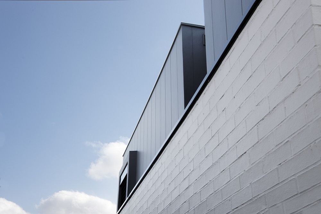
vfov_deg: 29.2
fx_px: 410
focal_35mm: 46
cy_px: 107
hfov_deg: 42.8
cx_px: 160
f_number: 13
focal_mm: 46
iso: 200
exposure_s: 1/320
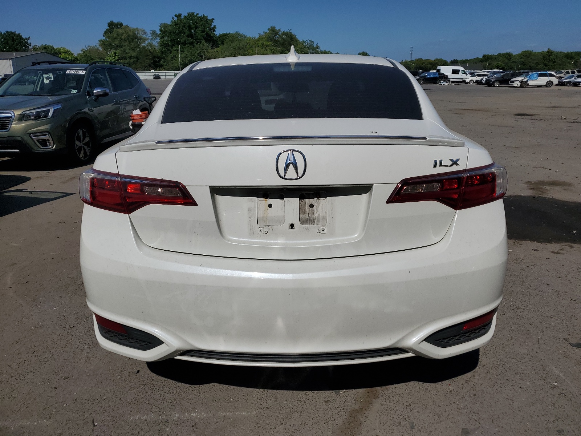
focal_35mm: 26
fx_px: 436
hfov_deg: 67.3
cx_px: 290
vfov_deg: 53.1
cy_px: 218
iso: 51
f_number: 1.5
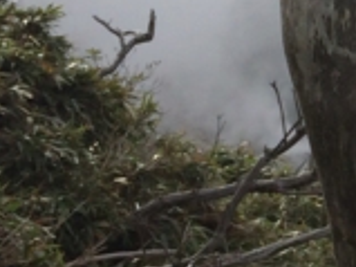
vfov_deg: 9.8
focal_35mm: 151
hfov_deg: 11.6
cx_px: 741
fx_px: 1552
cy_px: 58
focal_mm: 4.12
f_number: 2.2
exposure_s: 1/2564
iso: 40
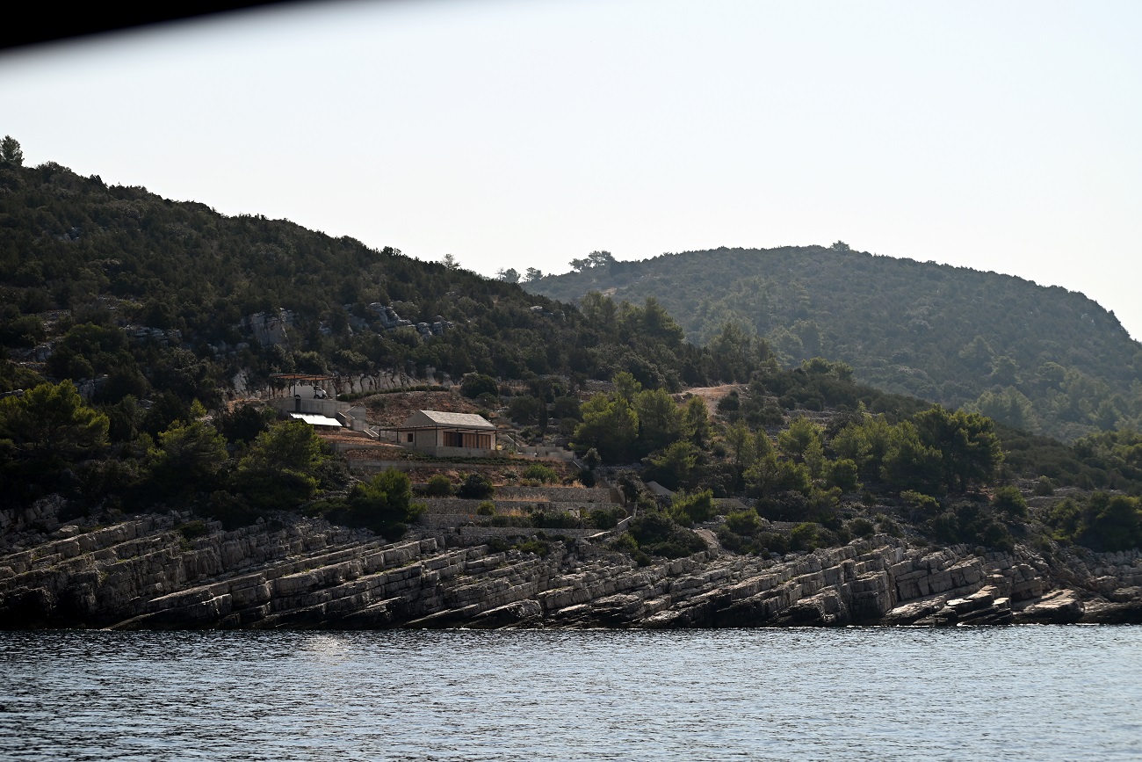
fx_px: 2601
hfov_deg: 24.8
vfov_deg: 16.7
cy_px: 381
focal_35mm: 82
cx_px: 571
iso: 100
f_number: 6.3
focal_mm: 82
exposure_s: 1/640
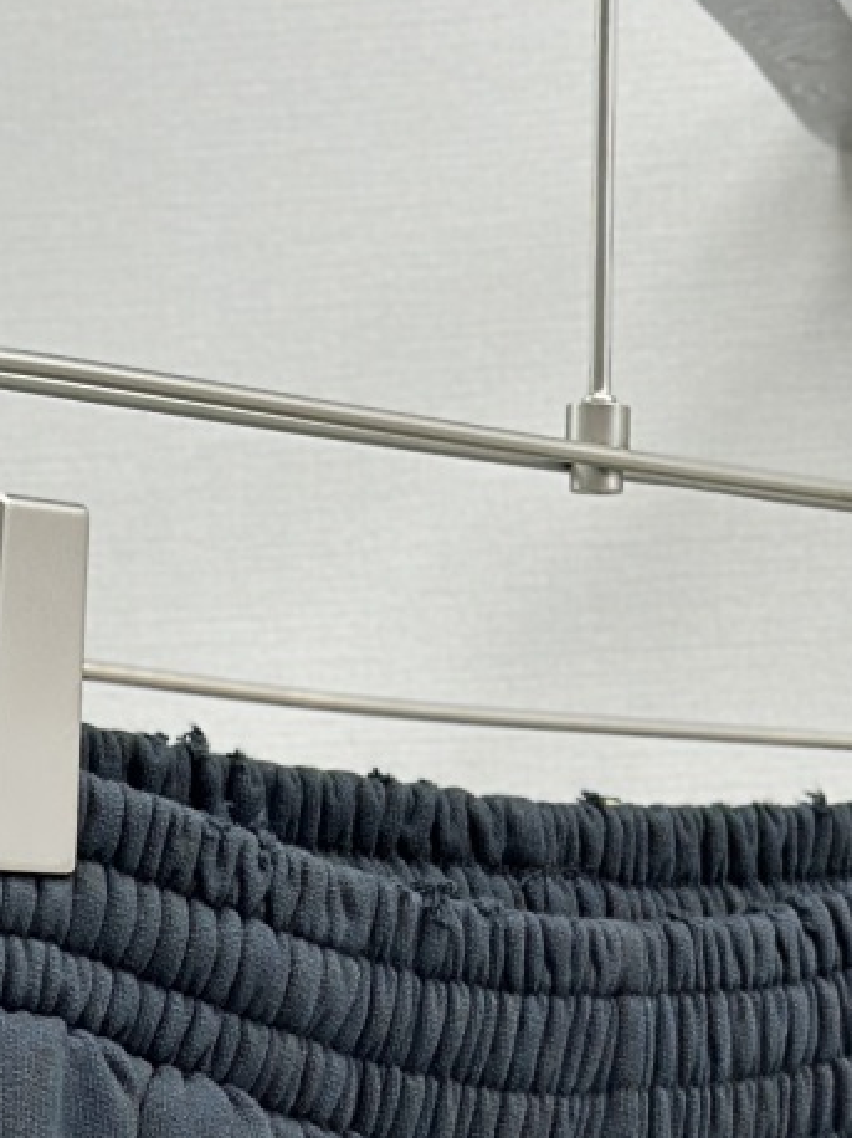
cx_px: 499
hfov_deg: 9.8
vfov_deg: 12.9
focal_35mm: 151
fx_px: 4960
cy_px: 1170
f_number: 1.78
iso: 64
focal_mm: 6.86
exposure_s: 1/109
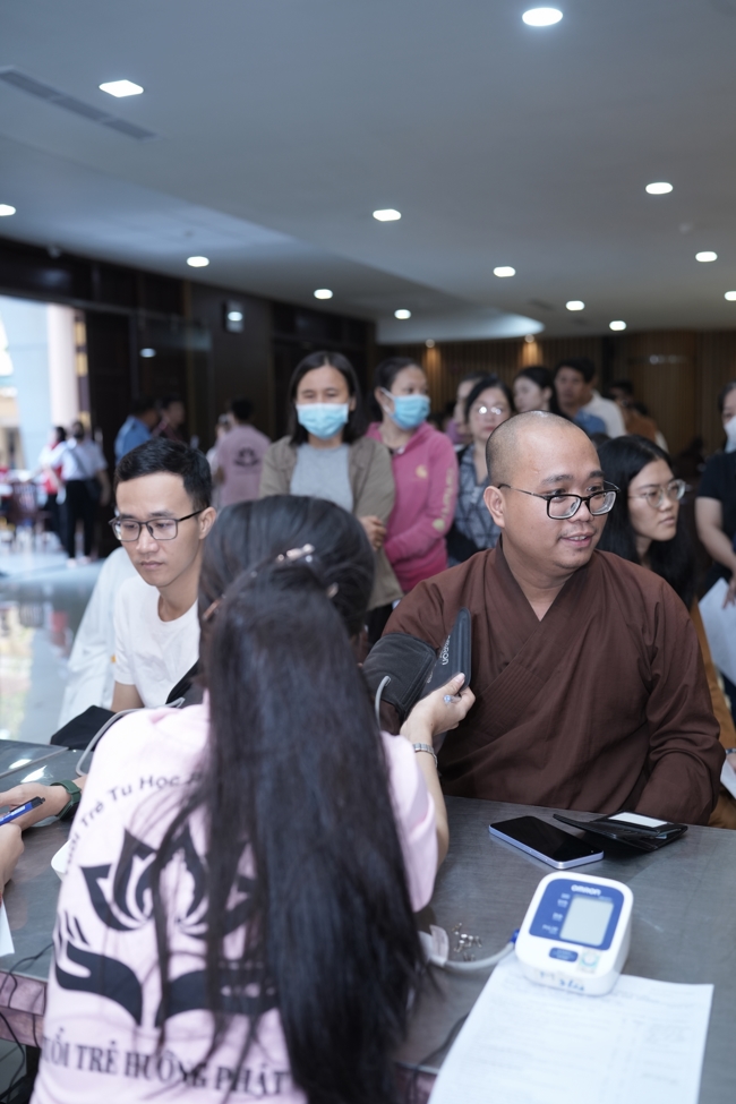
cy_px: 552
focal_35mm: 35
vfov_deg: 54.4
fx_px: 1073
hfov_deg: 37.9
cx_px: 368
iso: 500
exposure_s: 1/125
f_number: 2.5
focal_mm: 35
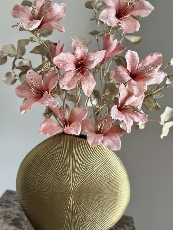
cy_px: 115
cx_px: 86
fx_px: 320
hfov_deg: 30.3
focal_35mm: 48
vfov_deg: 39.7
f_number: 1.78
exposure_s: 1/136
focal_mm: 6.86
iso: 80
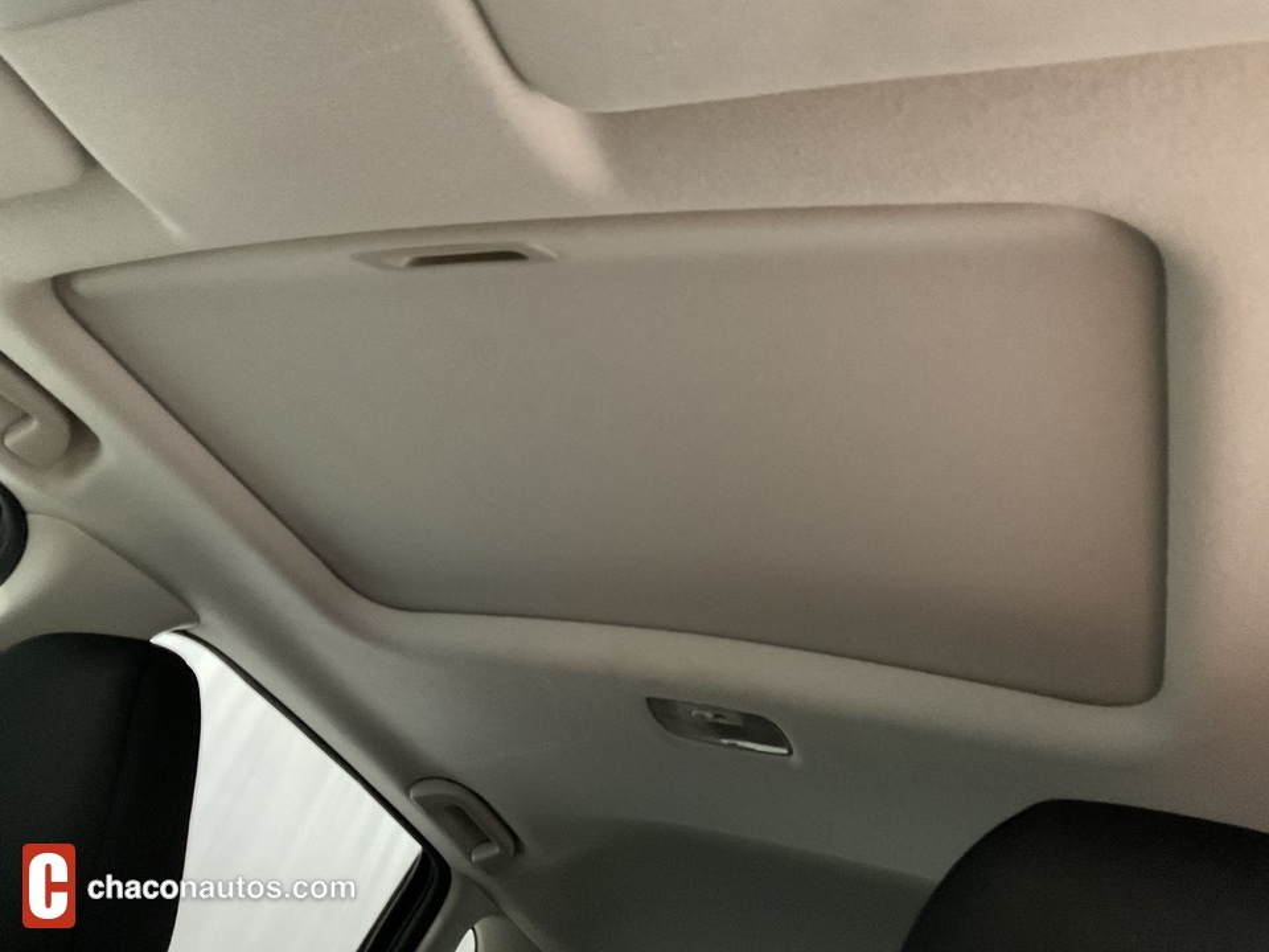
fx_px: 1063
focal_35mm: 29
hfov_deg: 61.7
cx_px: 634
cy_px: 476
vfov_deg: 48.2
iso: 500
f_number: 1.8
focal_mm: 3
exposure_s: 1/25
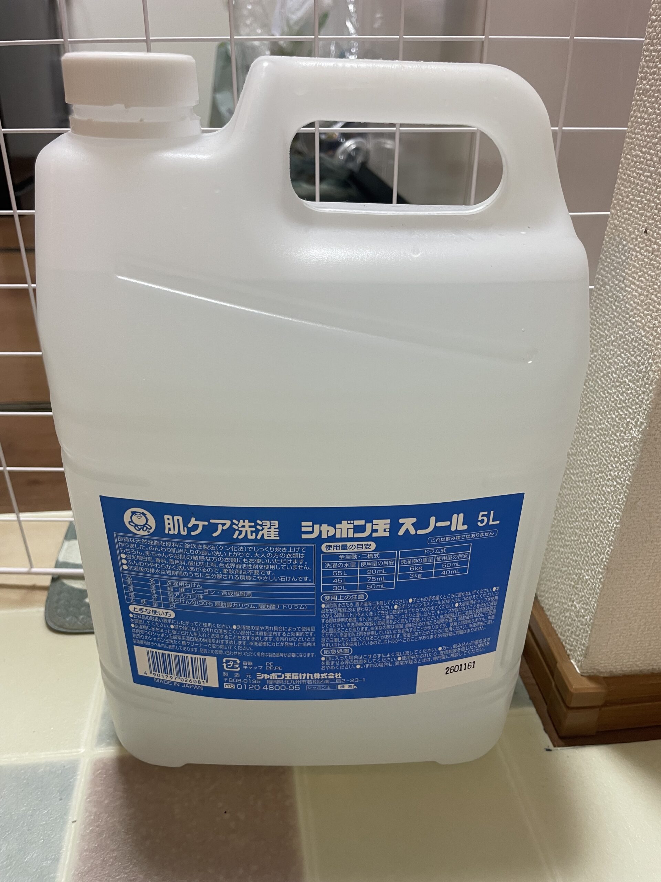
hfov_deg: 53.1
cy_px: 441
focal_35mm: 26
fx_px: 662
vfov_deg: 67.3
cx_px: 330
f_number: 1.6
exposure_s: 1/50
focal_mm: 4.2
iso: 100
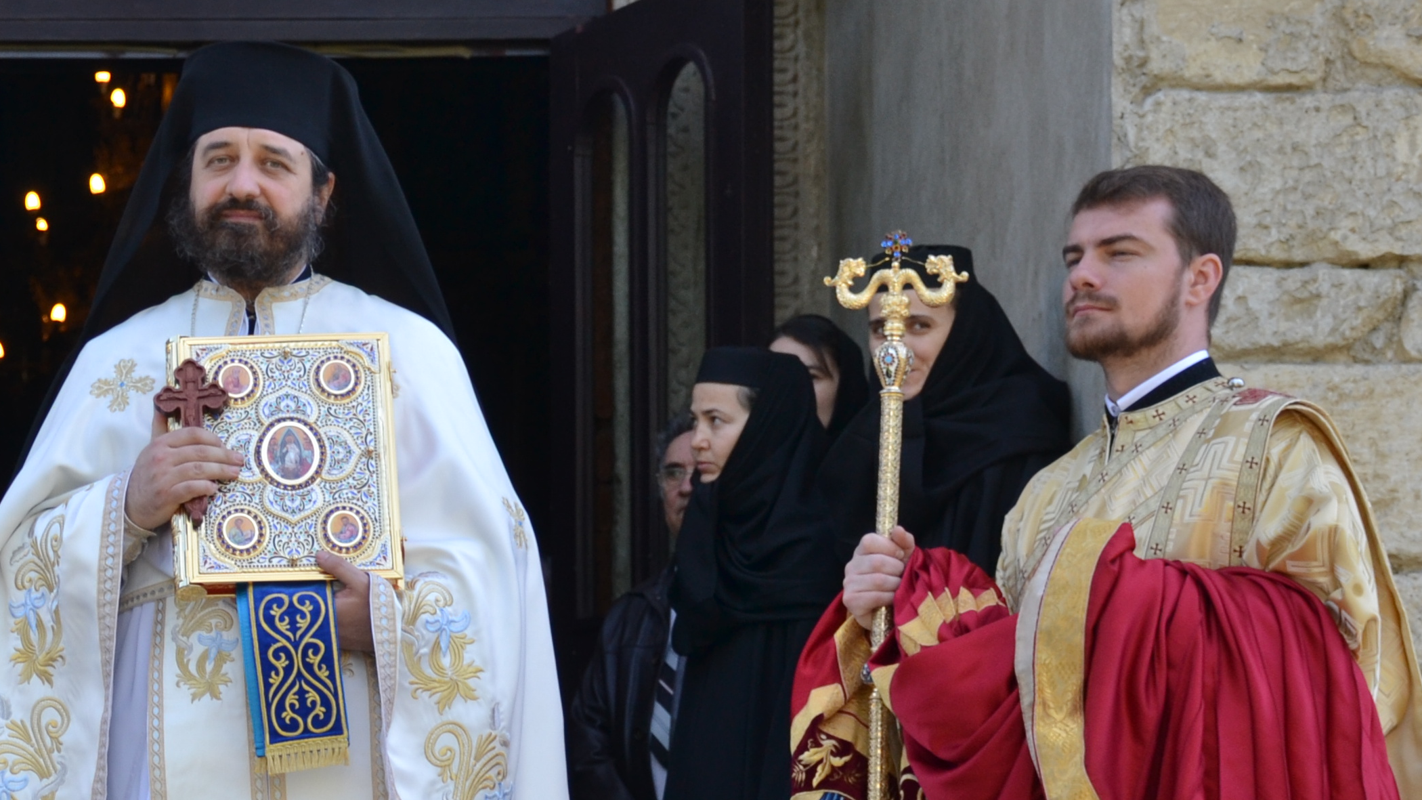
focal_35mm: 131
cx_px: 45
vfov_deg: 9.2
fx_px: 4939
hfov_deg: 16.1
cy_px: 736
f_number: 4.2
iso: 200
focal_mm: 38
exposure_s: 1/160
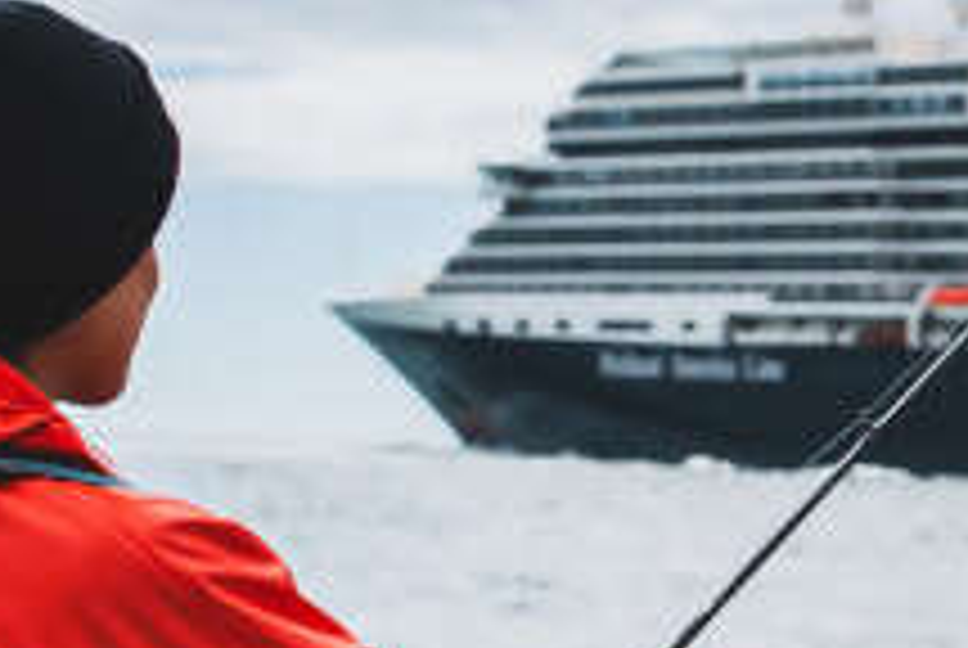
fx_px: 3500
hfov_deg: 15.4
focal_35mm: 130
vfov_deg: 10.6
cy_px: 405
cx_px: 982
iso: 100
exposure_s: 1/1000
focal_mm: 35
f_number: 4.5
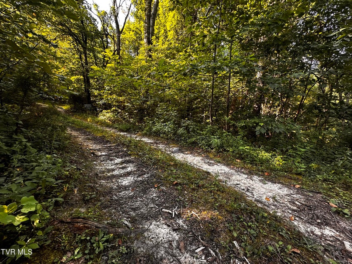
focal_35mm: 14
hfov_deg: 102.1
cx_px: 176
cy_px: 132
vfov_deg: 85.7
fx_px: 142
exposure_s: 1/99
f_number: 2.2
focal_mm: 2.22
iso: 100
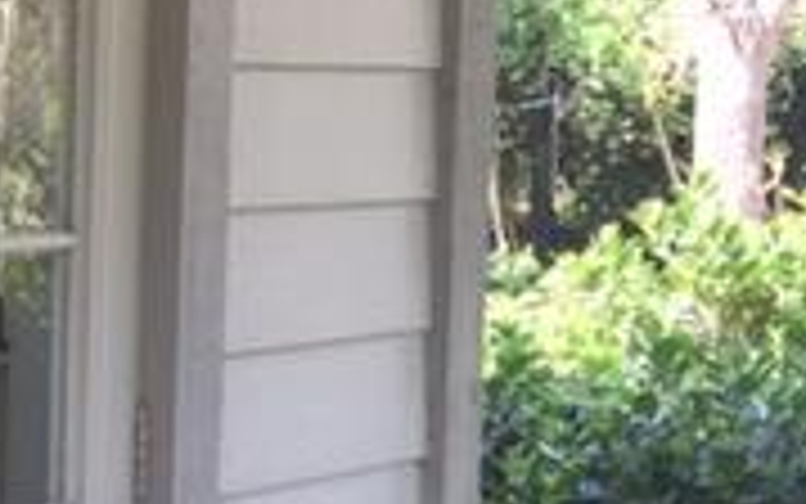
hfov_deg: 17.2
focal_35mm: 110
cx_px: -387
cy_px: 261
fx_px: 2417
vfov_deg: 11.9
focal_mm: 4.15
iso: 40
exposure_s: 1/120
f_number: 2.2
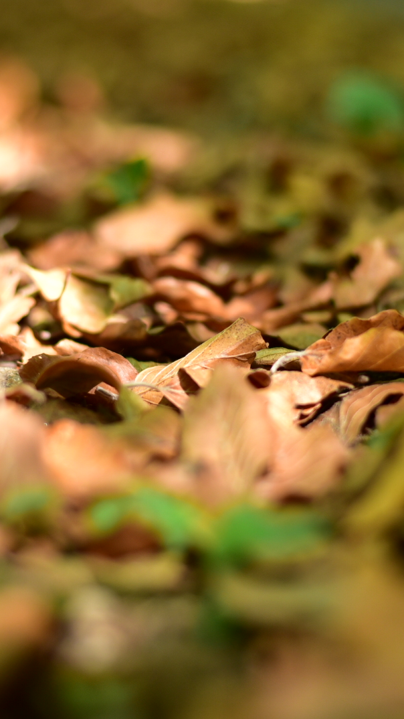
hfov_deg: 15.3
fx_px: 1505
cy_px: 360
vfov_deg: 26.9
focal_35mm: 79
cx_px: 130
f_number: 2
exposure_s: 1/500
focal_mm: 50
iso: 320
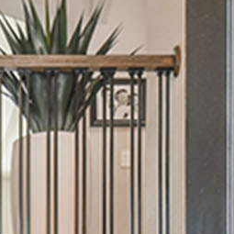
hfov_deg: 18.3
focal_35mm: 90
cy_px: 268
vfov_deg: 18.4
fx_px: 688
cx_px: -47
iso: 100
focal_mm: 10
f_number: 7.1
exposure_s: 1/80
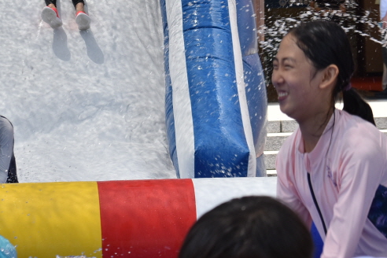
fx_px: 2558
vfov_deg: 5.8
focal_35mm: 238
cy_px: 24
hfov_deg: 8.7
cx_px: 179
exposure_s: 1/250
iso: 200
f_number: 8
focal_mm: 78
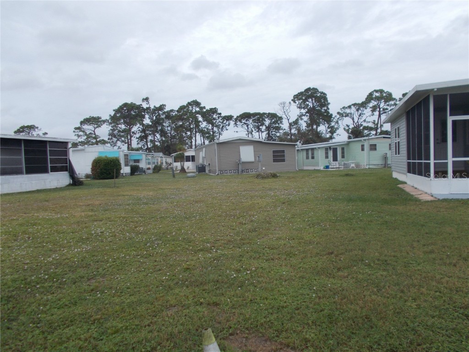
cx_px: 234
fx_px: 352
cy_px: 176
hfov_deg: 67.3
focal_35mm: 26
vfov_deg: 53.1
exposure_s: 1/125
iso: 80
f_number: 8
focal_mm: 4.6
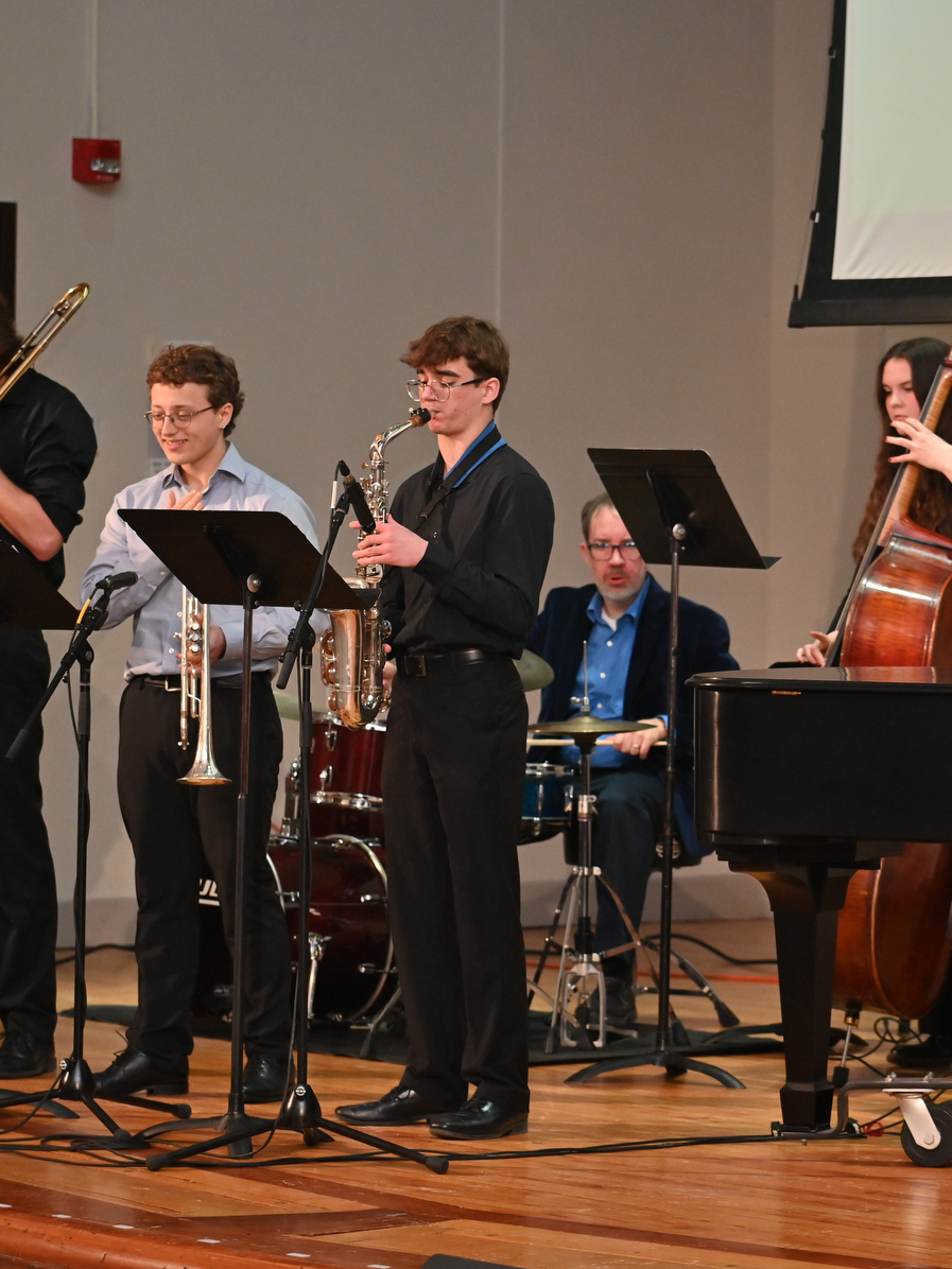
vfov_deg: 12.2
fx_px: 5940
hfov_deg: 9.2
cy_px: 634
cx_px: 484
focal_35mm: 162
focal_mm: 112
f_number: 4.5
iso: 2500
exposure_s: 1/200
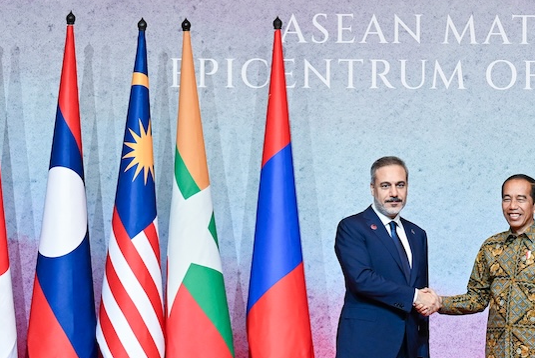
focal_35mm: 346
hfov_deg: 5.9
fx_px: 5144
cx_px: 493
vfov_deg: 4.0
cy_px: 143
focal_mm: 105
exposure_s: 1/200
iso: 800
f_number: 3.2
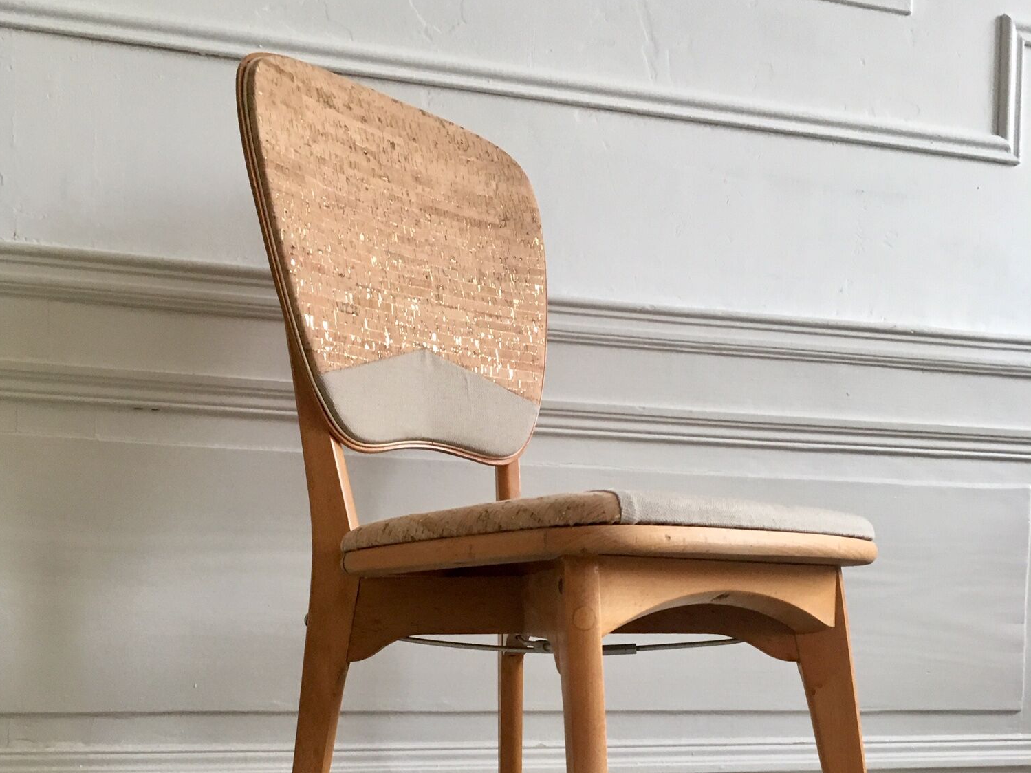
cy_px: 635
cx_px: 513
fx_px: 1161
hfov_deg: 47.9
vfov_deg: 35.4
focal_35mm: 39
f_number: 2.2
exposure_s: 1/33
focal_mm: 4.15
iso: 125
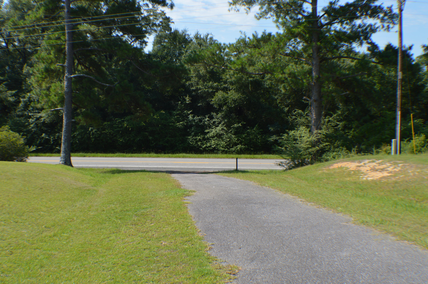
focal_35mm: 51
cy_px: 142
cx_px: 214
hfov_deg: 38.9
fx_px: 606
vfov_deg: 26.4
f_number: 7.1
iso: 100
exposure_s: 1/200
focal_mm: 34
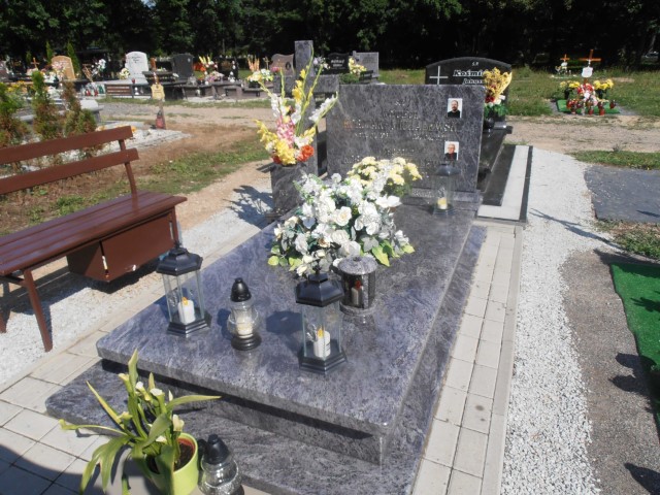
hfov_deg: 71.6
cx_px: 330
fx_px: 458
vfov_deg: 56.8
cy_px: 248
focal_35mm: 24
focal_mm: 4.2
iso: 80
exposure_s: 1/250
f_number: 7.9
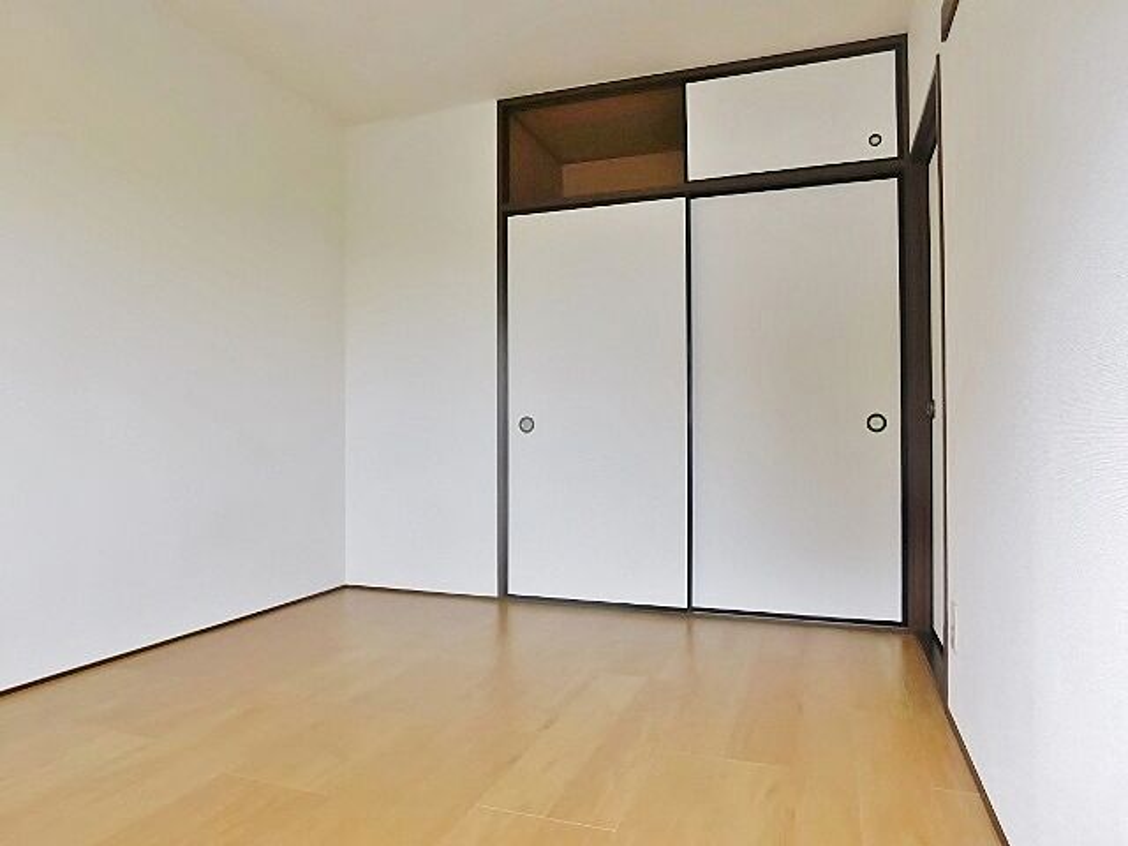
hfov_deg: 73.9
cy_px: 423
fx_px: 749
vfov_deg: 58.9
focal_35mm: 23
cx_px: 564
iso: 200
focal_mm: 4
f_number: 3
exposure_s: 1/30
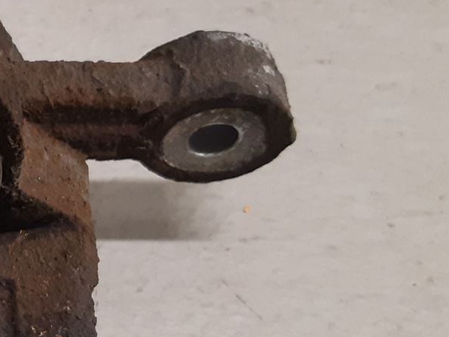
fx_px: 1167
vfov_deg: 16.4
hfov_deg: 19.6
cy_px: 184
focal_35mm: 90
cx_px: -177
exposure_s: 1/50
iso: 200
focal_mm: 3.93
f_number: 1.7
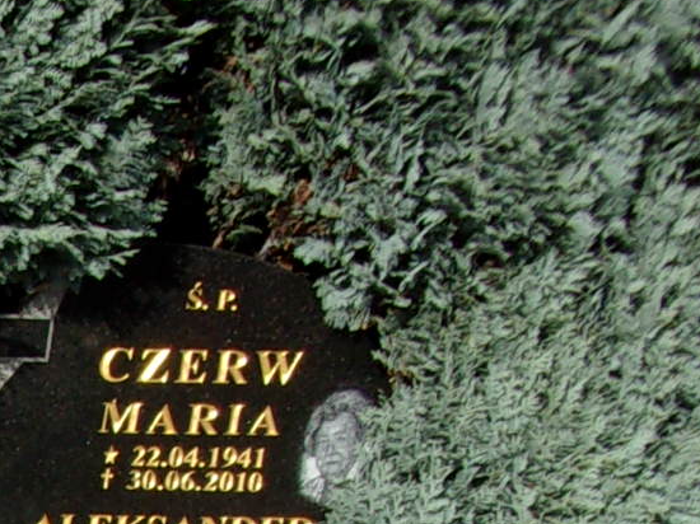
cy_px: 1146
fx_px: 2668
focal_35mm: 132
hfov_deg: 12.7
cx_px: -775
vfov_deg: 10.1
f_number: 10.8
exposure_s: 1/100
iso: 80
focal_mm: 5.1
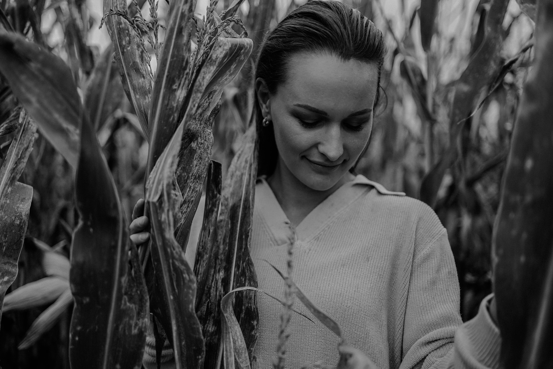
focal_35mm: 35
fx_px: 538
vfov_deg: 37.9
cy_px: 184
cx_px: 276
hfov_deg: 54.4
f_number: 1.8
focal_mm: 35
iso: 100
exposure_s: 1/2000
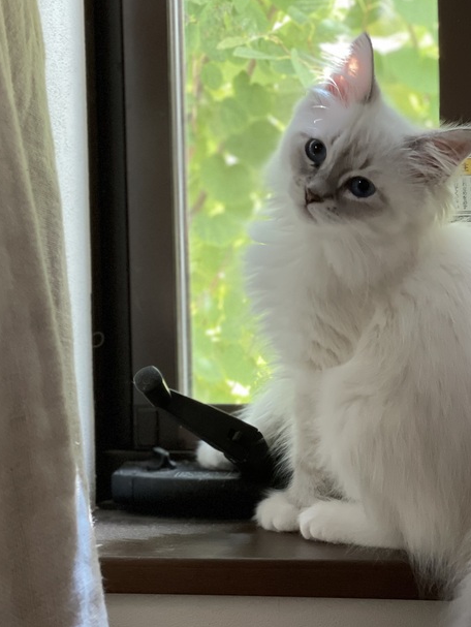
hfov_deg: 17.6
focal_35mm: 84
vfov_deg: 23.3
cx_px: 209
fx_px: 1522
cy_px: 268
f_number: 2
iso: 250
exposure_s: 1/99
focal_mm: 6
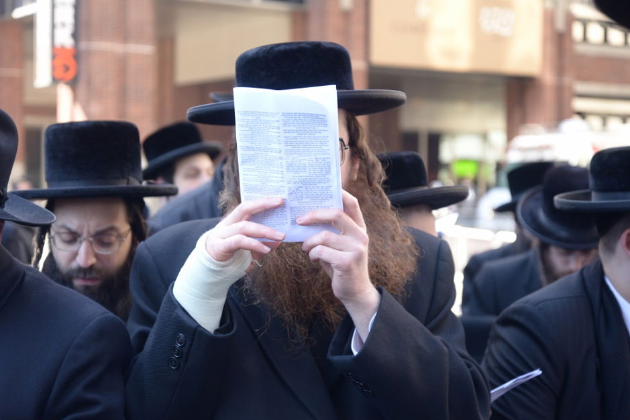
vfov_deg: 18.9
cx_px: 322
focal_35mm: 72
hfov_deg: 28.1
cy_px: 215
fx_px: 1260
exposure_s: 1/200
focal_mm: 66
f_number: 4.5
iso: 1250
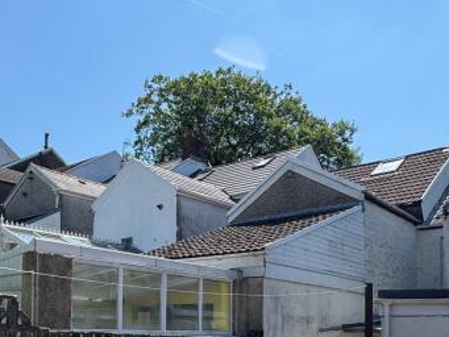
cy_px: 311
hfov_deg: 44.1
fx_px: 545
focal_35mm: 42
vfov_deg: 32.5
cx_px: 150
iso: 50
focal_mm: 2.22
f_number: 2.2
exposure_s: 1/1346
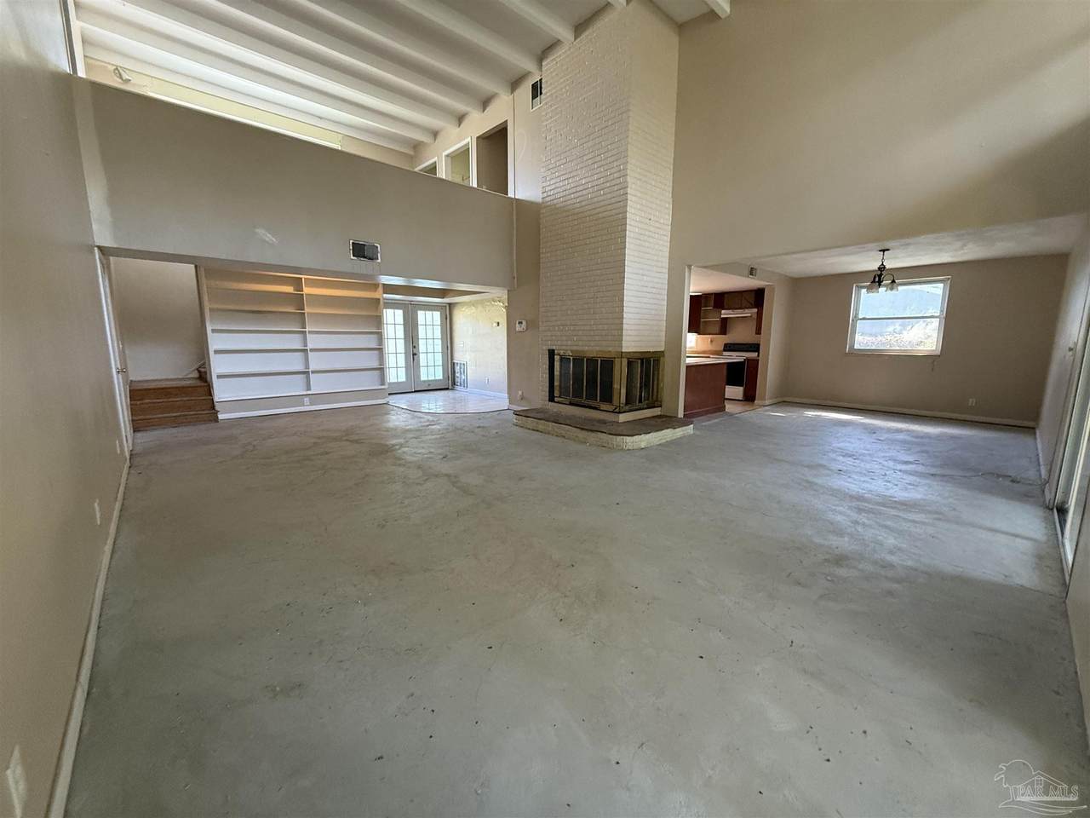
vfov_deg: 85.7
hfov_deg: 102.1
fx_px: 441
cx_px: 545
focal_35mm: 14
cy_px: 409
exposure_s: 1/120
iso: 500
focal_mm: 2.22
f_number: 2.2
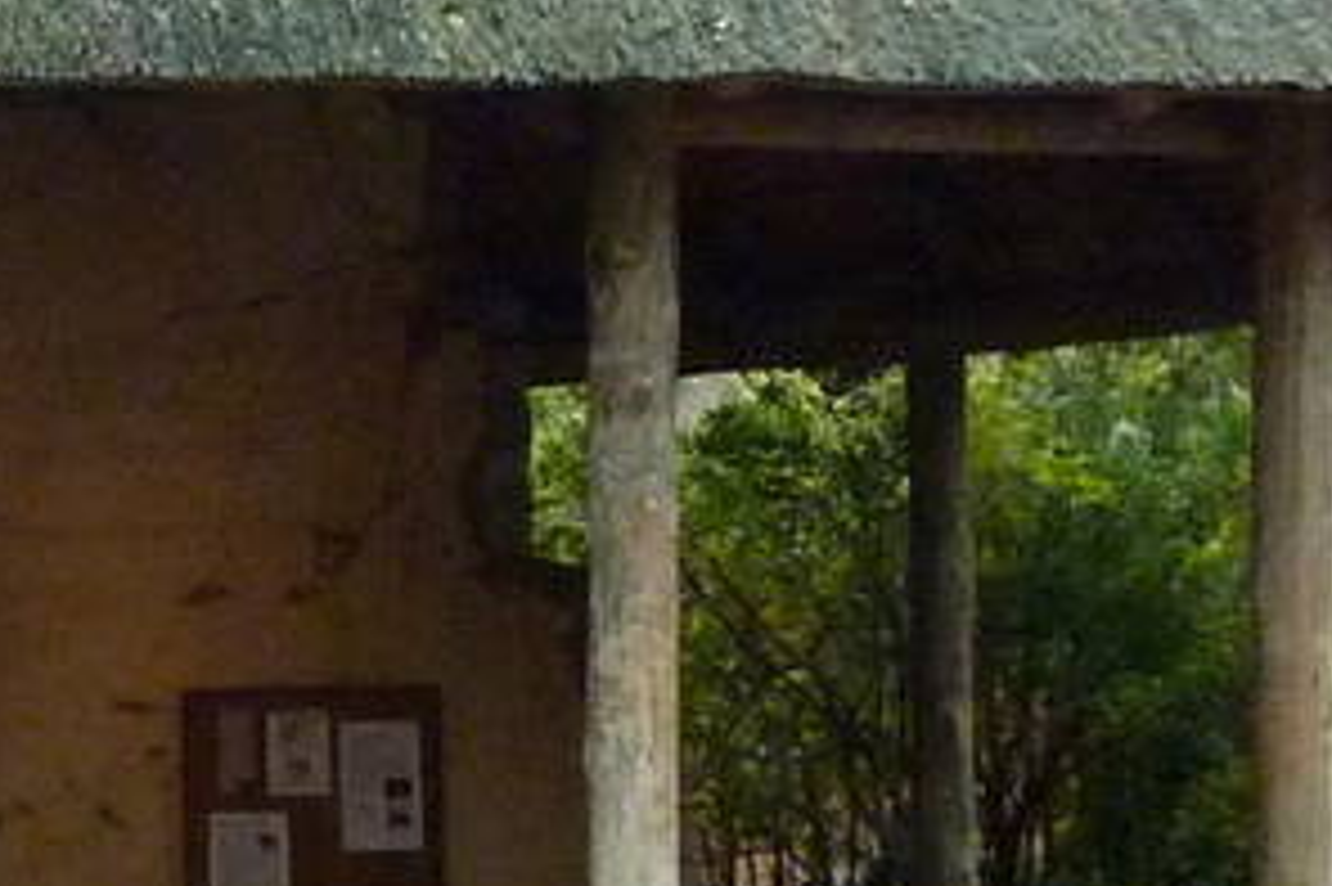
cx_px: -819
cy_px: 450
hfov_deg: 11.9
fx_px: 6027
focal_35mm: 163
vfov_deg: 8.4
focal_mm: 4.7
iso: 400
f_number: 3.4
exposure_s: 1/400
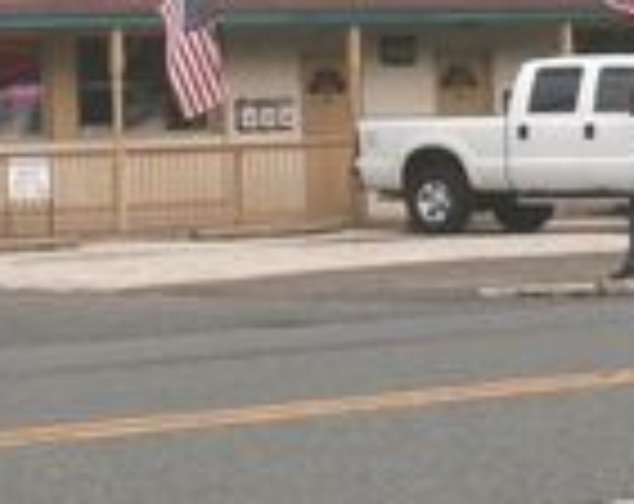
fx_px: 4416
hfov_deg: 8.2
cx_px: 63
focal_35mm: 236
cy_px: -128
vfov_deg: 6.5
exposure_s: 1/200
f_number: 4.7
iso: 100
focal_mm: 12.1
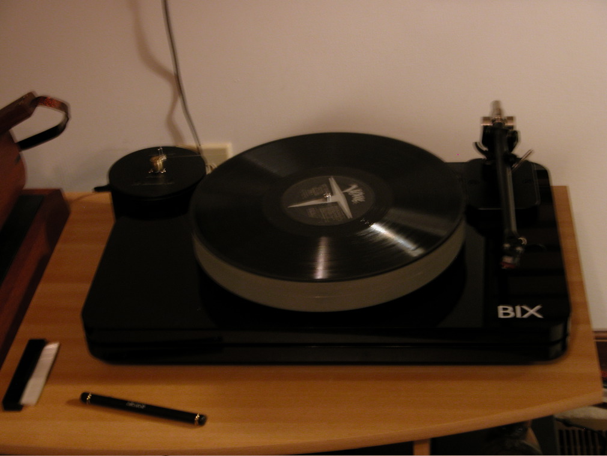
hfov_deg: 26.3
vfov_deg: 19.9
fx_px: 1298
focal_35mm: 74
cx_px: 304
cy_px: 228
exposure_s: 1/2
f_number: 3.3
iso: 100
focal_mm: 18.8
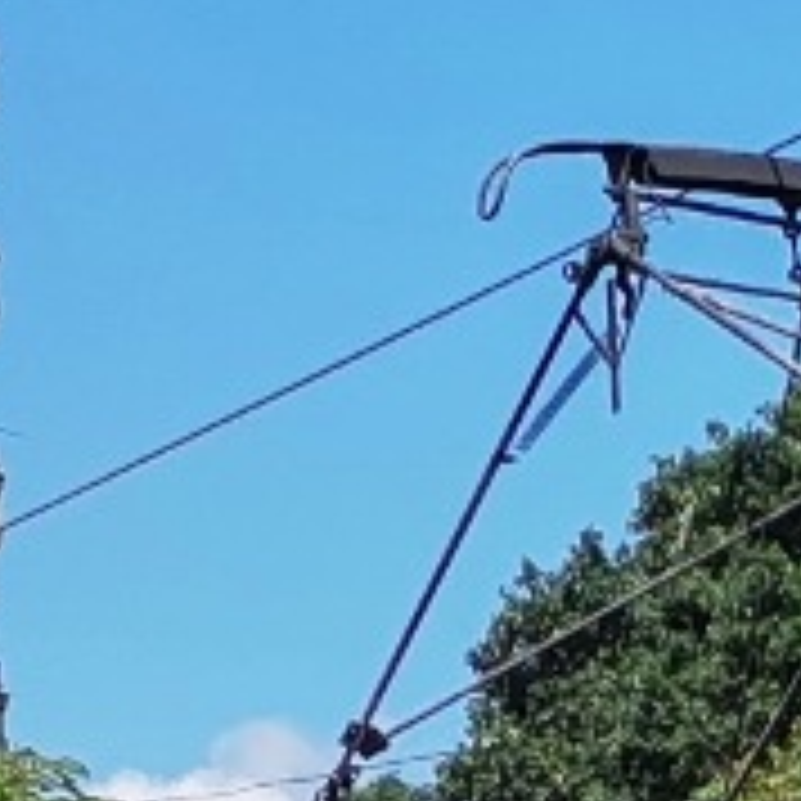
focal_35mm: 208
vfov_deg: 8.1
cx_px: 765
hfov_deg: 8.4
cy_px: 1418
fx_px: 5445
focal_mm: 4.75
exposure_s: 1/1502
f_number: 1.8
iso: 50
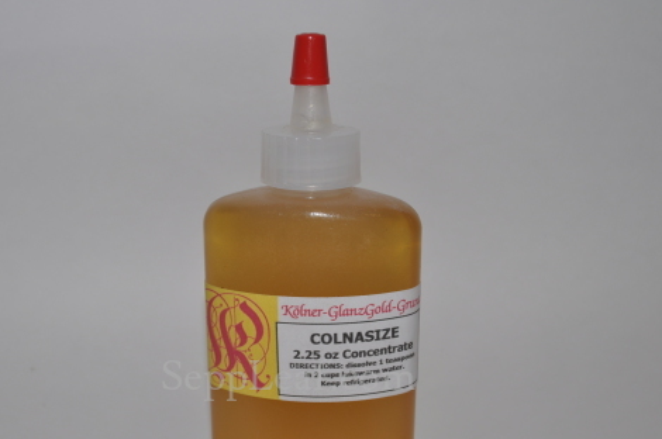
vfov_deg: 26.8
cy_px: 272
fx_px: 918
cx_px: 289
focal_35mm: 50
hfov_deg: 39.6
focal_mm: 26
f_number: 9
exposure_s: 1/160
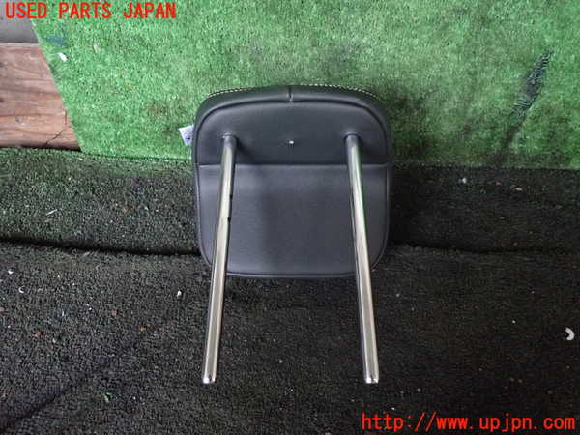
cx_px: 290
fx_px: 419
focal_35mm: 25
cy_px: 218
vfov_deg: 54.9
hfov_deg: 69.4
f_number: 2
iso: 800
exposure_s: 1/15
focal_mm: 4.5
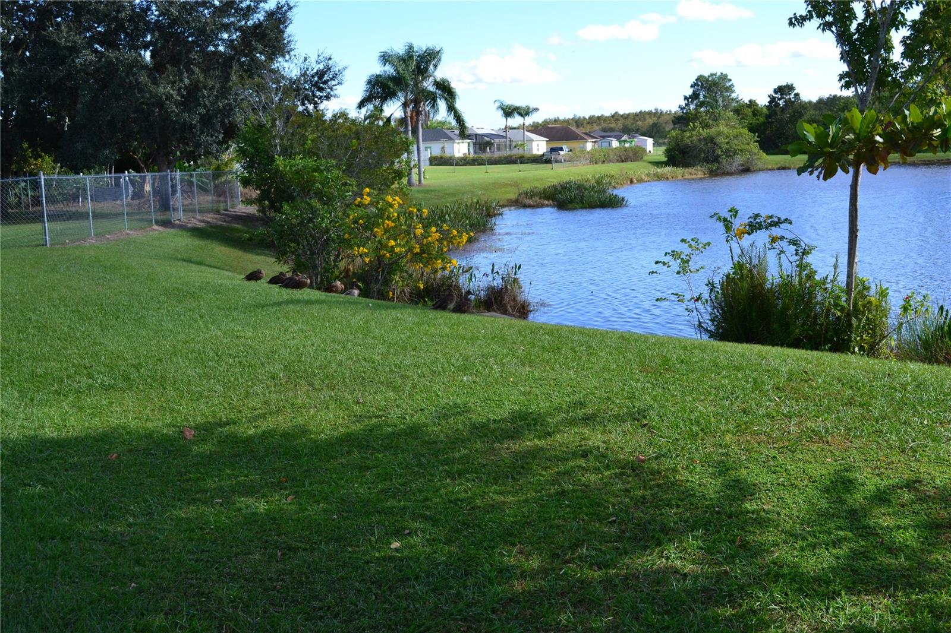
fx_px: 1109
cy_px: 316
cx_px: 476
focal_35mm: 42
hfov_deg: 46.4
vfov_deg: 31.9
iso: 400
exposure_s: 1/250
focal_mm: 28
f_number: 10
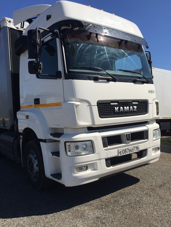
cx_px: 86
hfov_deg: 48.2
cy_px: 114
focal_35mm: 29
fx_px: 191
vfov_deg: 61.7
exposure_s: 1/3597
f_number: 2.2
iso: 32
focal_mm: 4.15
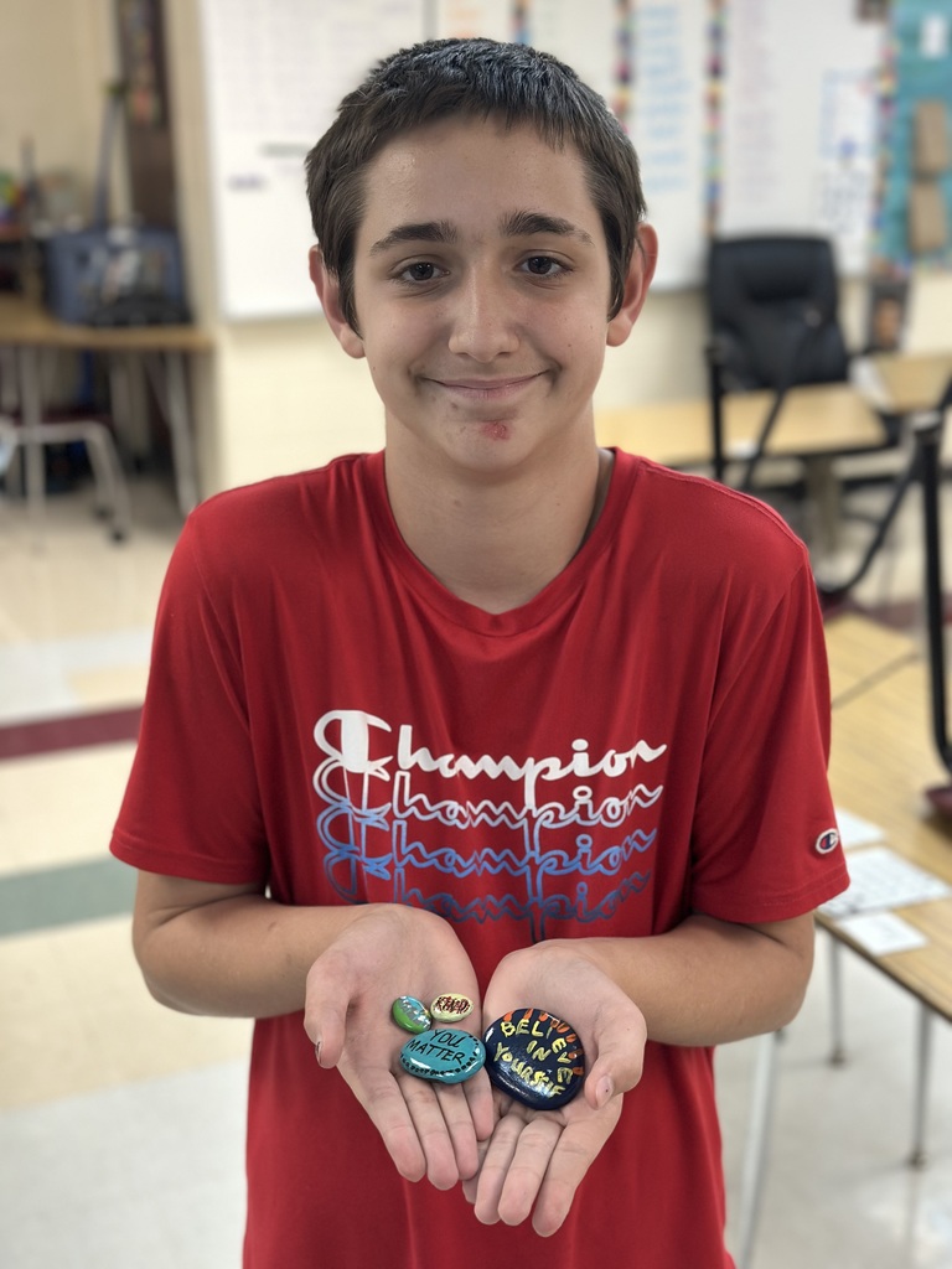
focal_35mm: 48
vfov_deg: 39.7
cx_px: 476
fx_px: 1760
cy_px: 634
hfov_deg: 30.3
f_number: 1.78
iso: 200
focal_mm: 6.86
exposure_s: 1/60
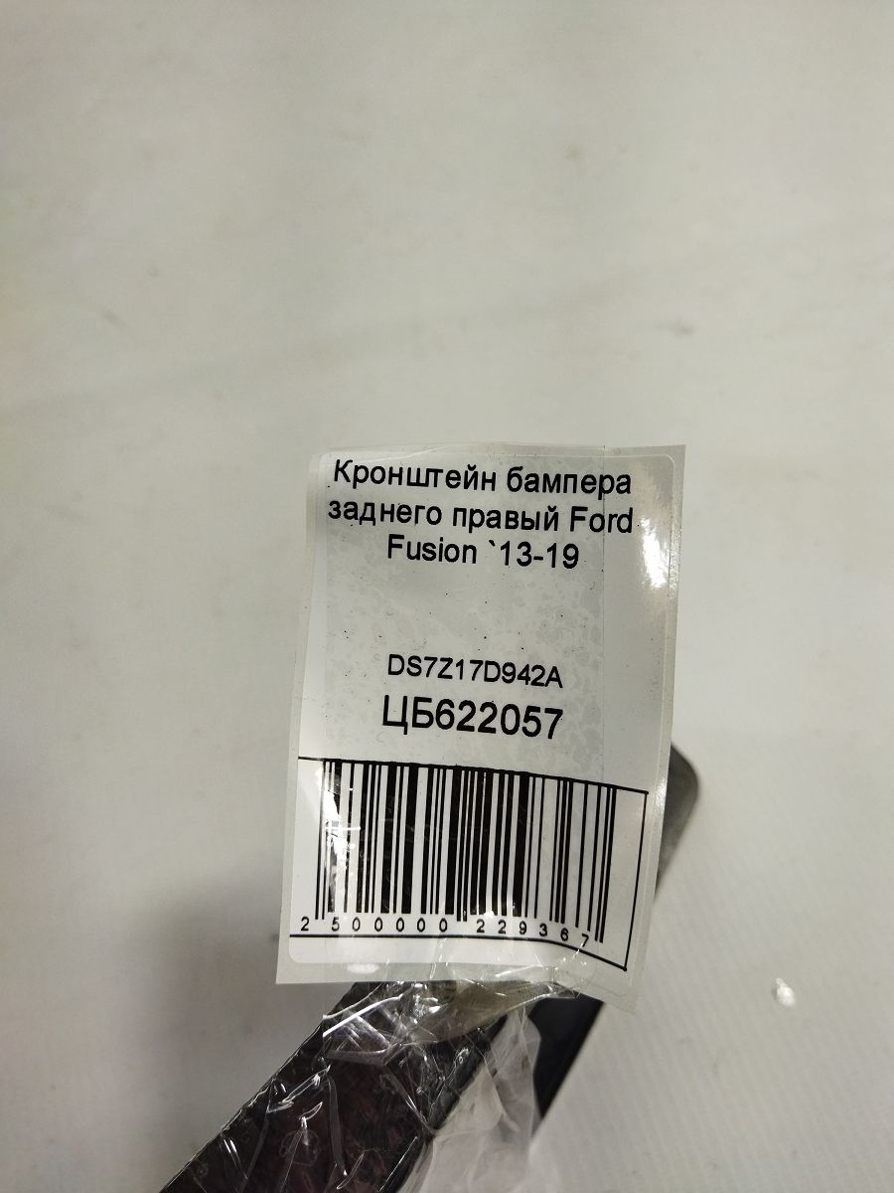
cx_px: 447
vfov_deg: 65.3
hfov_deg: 51.4
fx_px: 930
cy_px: 596
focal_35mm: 27
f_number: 1.79
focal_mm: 4.71
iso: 100
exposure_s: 1/290
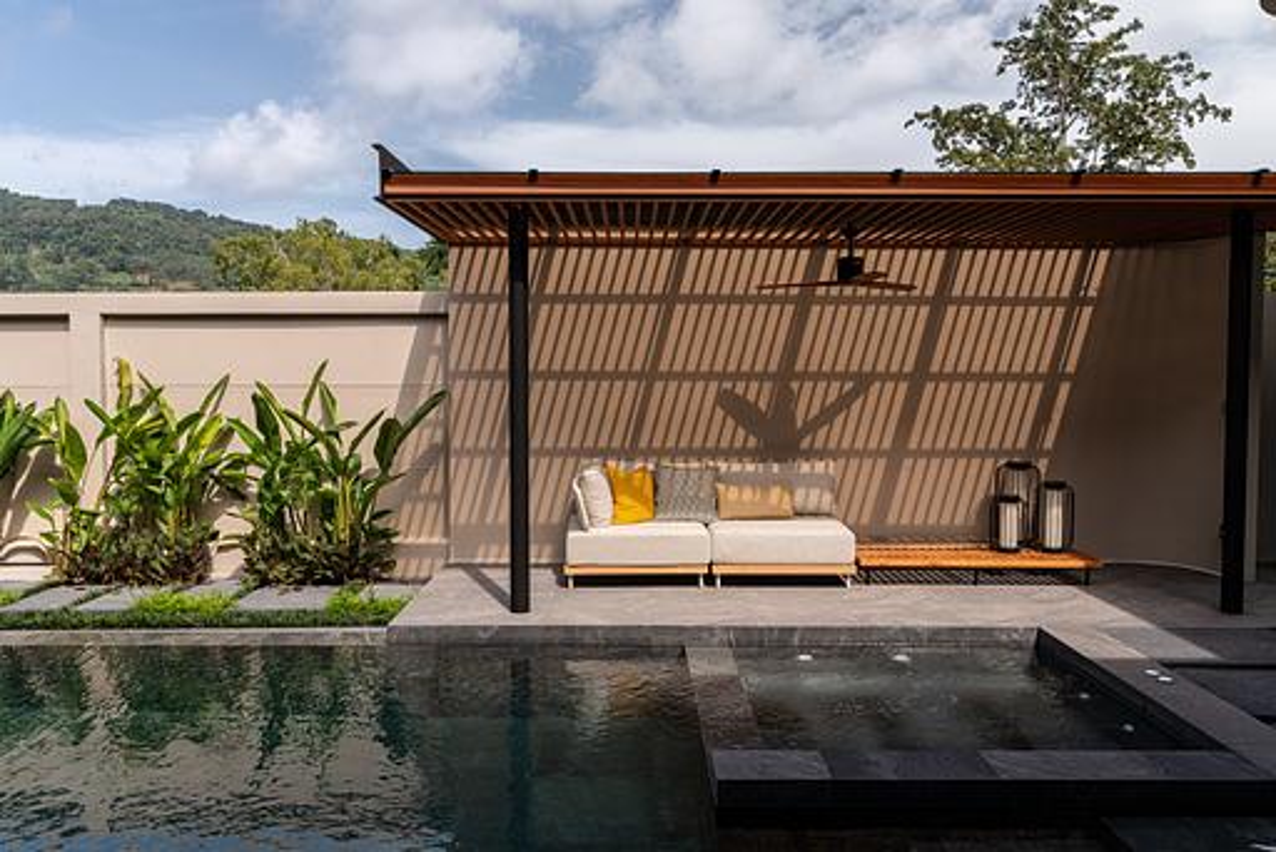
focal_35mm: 28
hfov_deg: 65.4
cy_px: 426
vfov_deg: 46.5
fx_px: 993
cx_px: 638
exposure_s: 1/200
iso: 200
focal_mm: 28
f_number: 8
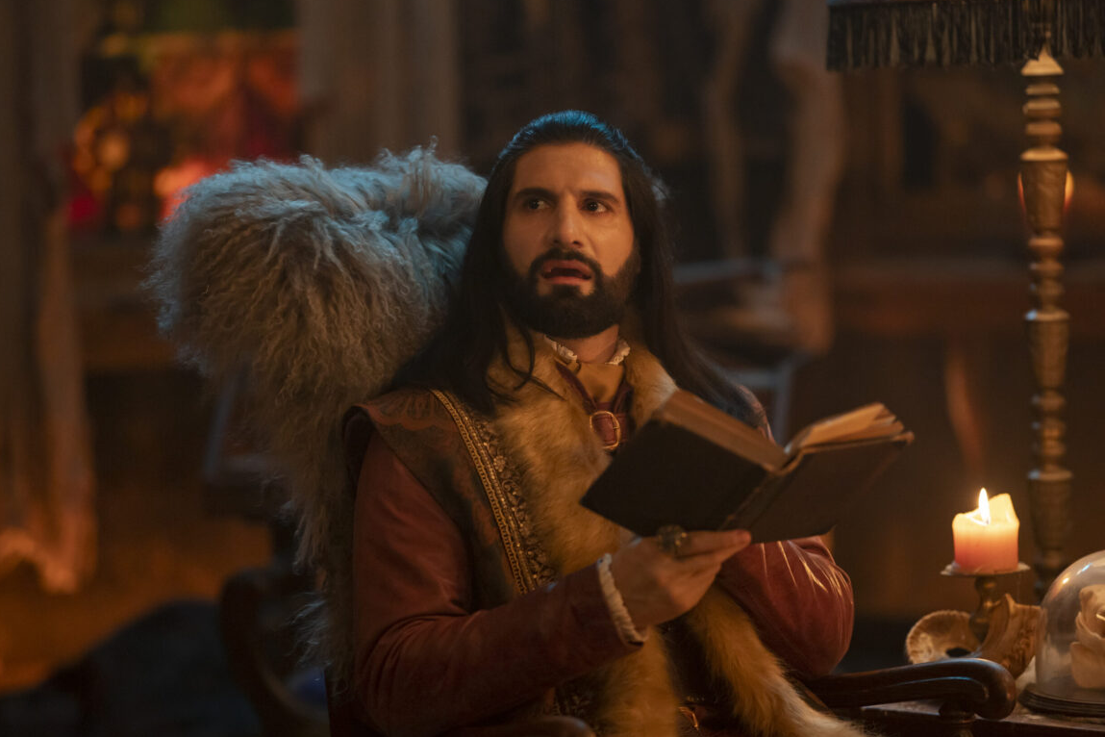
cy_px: 370
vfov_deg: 9.7
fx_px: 4328
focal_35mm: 141
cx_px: 536
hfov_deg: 14.6
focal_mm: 135
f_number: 1.8
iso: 2500
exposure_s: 1/125
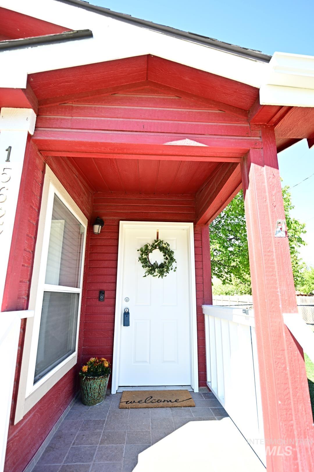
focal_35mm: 18
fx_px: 242
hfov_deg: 65.9
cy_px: 236
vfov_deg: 88.4
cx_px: 157
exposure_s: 1/320
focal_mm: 18.5
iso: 160
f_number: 3.2
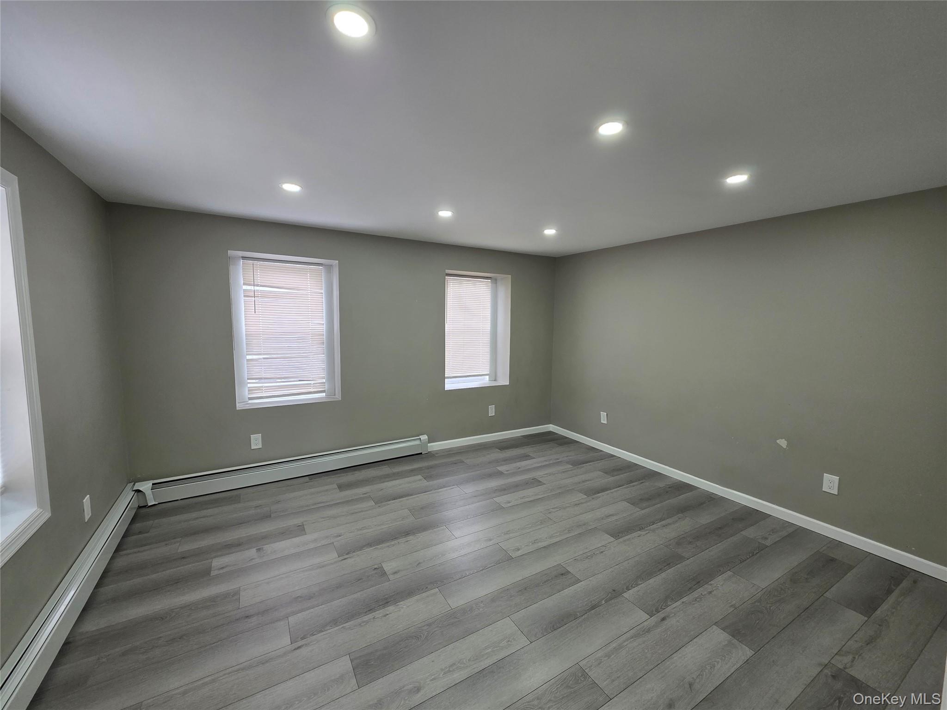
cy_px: 355
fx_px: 356
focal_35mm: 13
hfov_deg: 106.2
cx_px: 474
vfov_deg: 89.9
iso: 160
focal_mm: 2.2
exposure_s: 1/120
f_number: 1.9
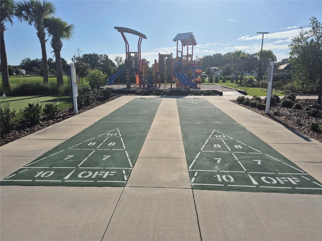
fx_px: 214
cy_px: 120
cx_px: 161
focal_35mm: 23
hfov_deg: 73.9
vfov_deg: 58.9
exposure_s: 1/3960
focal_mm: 5.4
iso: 25
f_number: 1.8
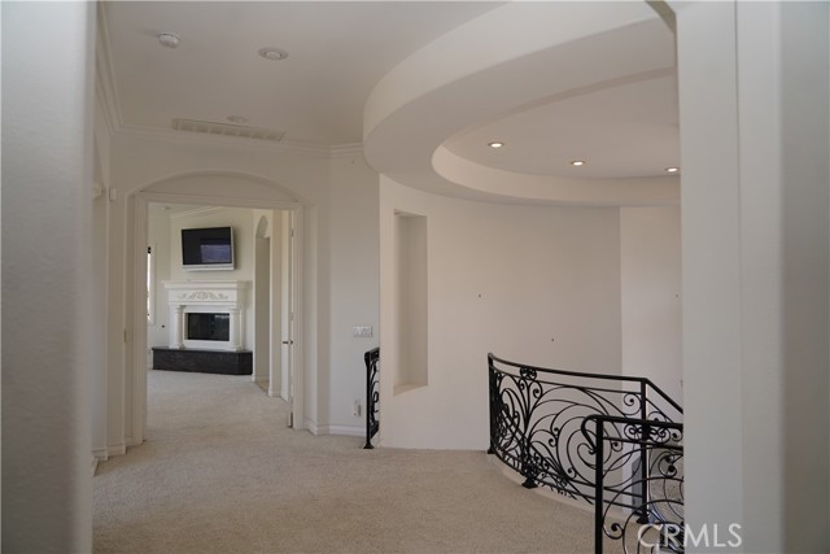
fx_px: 553
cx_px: 415
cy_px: 277
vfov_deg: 53.2
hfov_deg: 73.7
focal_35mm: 24
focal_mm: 24
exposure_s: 1/160
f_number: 4
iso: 200
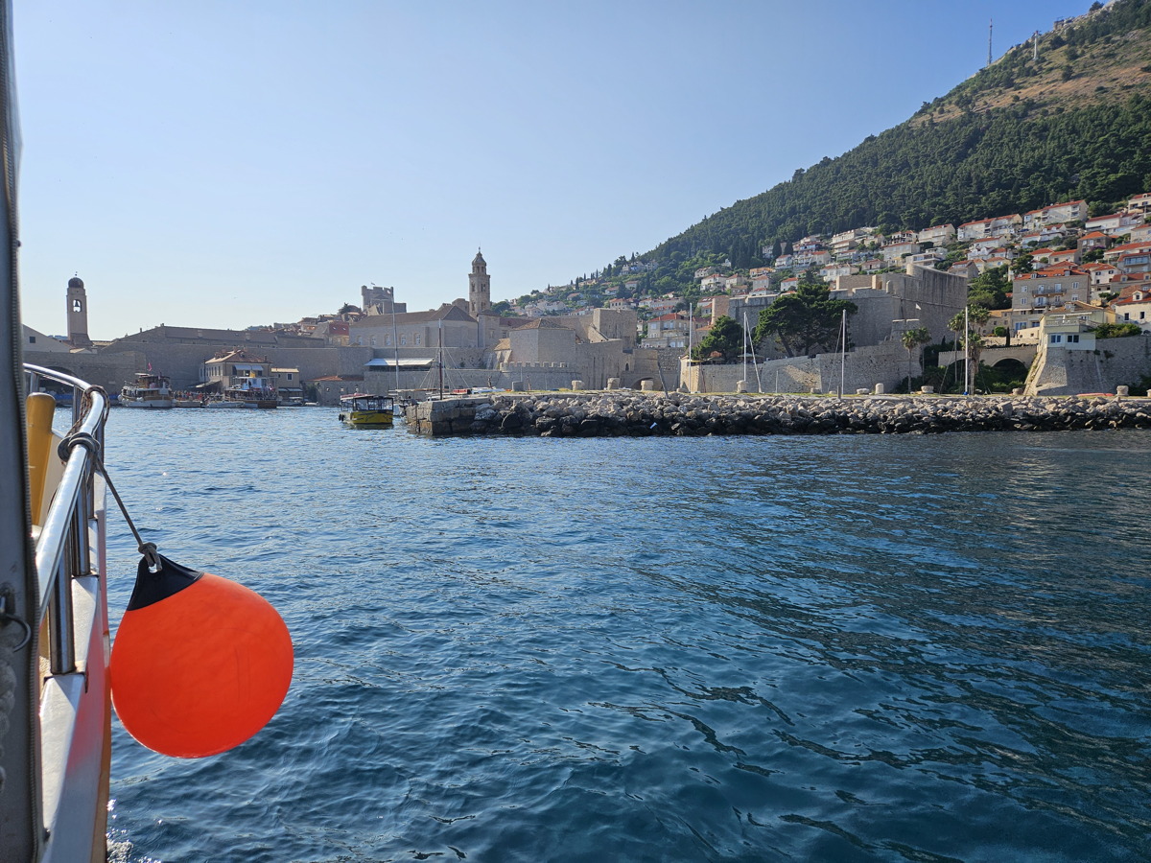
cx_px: 576
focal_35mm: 23
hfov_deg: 73.9
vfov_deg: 58.9
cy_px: 432
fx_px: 765
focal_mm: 5.4
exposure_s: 1/2993
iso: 25
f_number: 1.8
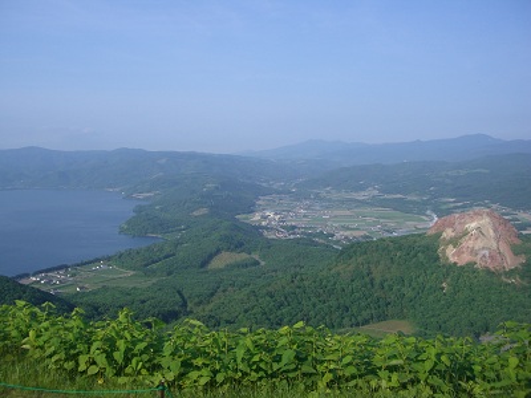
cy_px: 199
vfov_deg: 37.7
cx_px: 266
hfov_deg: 49.0
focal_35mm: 38
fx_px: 583
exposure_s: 1/250
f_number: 5.6
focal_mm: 7.9
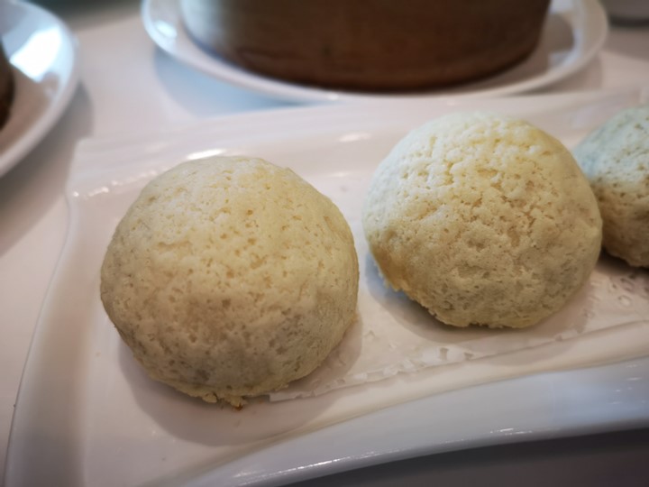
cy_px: 244
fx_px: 506
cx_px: 324
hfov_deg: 65.3
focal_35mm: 27
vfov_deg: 51.4
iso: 50
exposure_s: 1/50
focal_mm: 3.95
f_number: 4
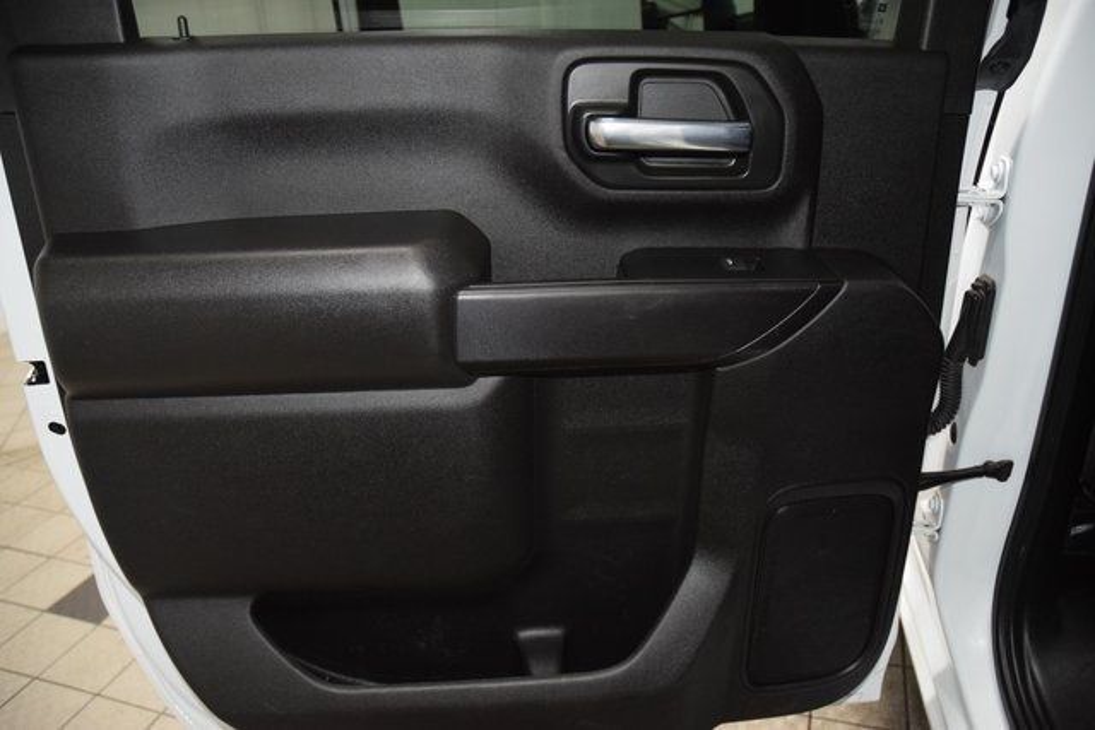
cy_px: 365
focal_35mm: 27
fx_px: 821
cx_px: 548
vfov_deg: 48.0
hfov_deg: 67.4
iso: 2200
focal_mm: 18
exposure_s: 1/125
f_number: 3.5
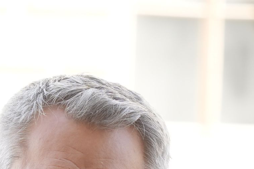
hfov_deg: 4.7
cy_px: 299
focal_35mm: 440
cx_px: 102
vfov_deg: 3.1
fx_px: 3104
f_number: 4.5
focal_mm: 84
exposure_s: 1/640
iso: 800
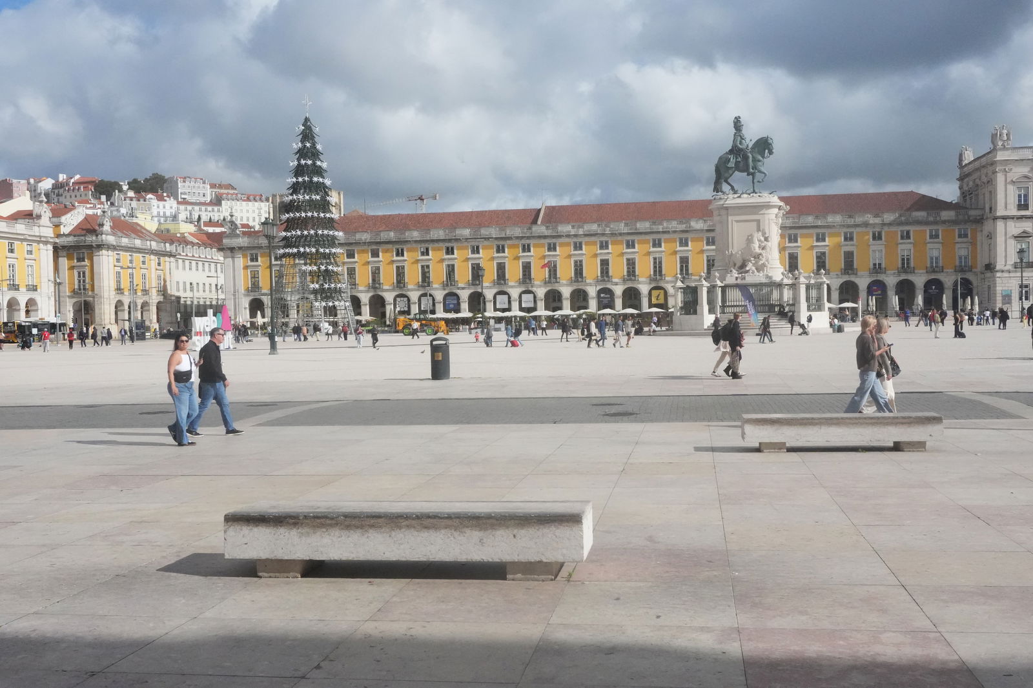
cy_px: 344
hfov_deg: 51.3
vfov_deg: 35.5
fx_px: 1076
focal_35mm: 38
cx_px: 516
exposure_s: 1/6400
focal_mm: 25
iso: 5000
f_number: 14
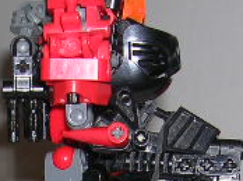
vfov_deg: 10.3
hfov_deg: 14.1
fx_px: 981
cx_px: 98
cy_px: 253
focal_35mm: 140
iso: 50
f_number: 2.8
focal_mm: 5.8
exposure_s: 1/60.1
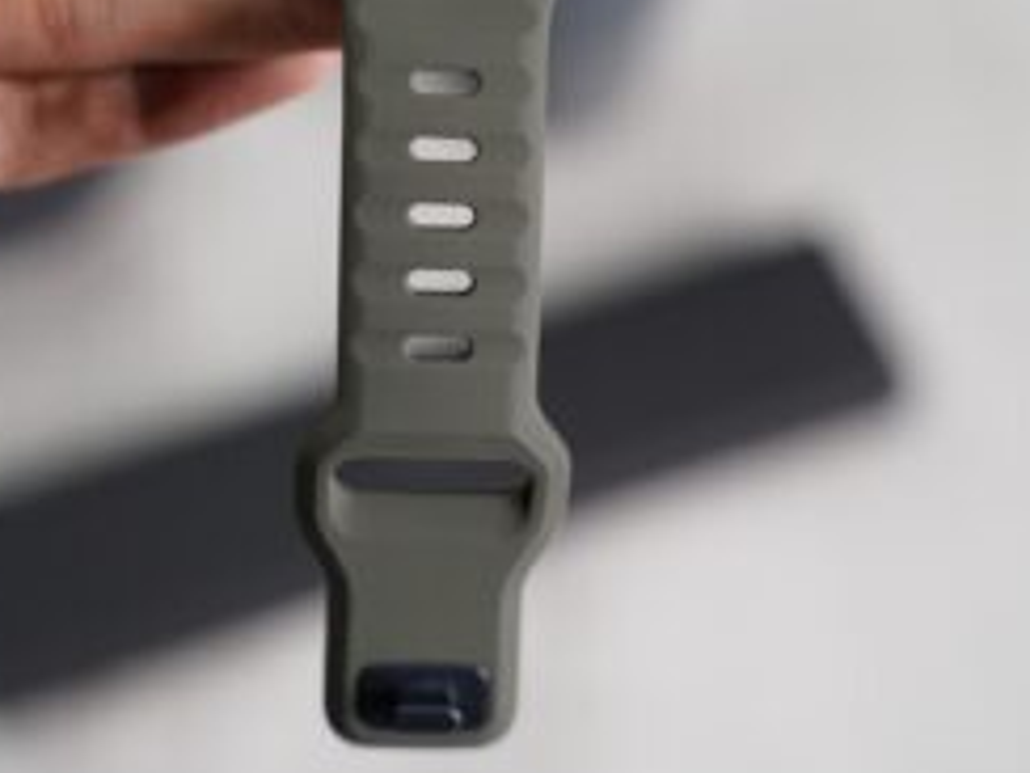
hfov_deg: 21.8
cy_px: 251
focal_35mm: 90
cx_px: 443
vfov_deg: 16.4
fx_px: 2678
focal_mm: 57
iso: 500
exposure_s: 1/60
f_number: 4
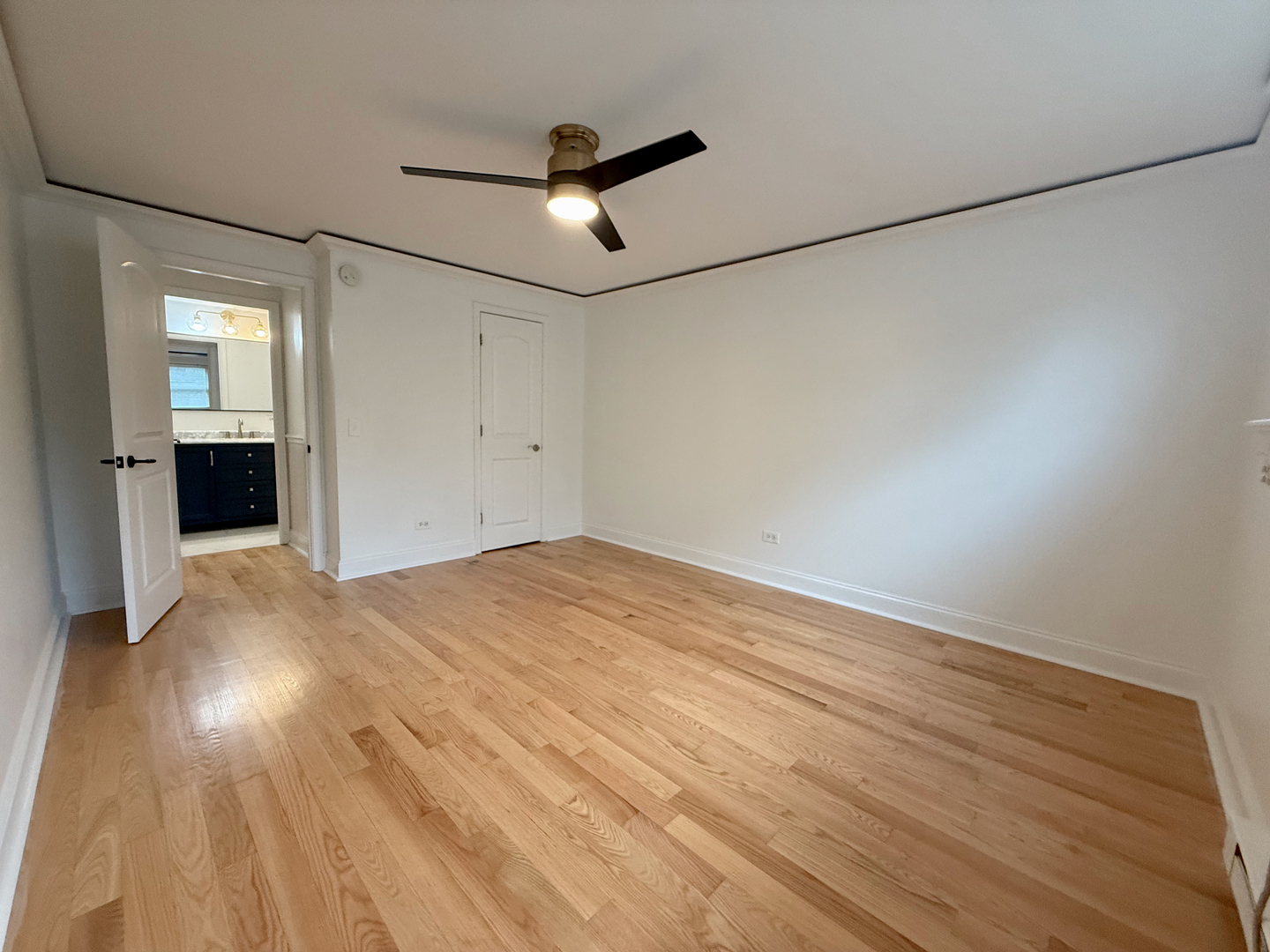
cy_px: 476
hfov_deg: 102.1
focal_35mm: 14
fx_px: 514
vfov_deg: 85.7
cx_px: 635
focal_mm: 2.22
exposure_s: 1/120
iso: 320
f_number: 2.2
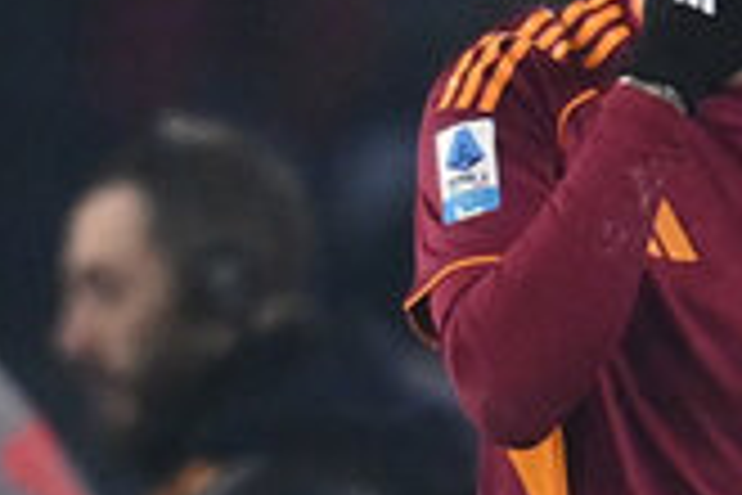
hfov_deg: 0.6
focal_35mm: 3477
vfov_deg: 0.4
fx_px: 71659
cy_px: 922
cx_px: 675
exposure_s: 1/1250
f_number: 4
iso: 1600
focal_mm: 560
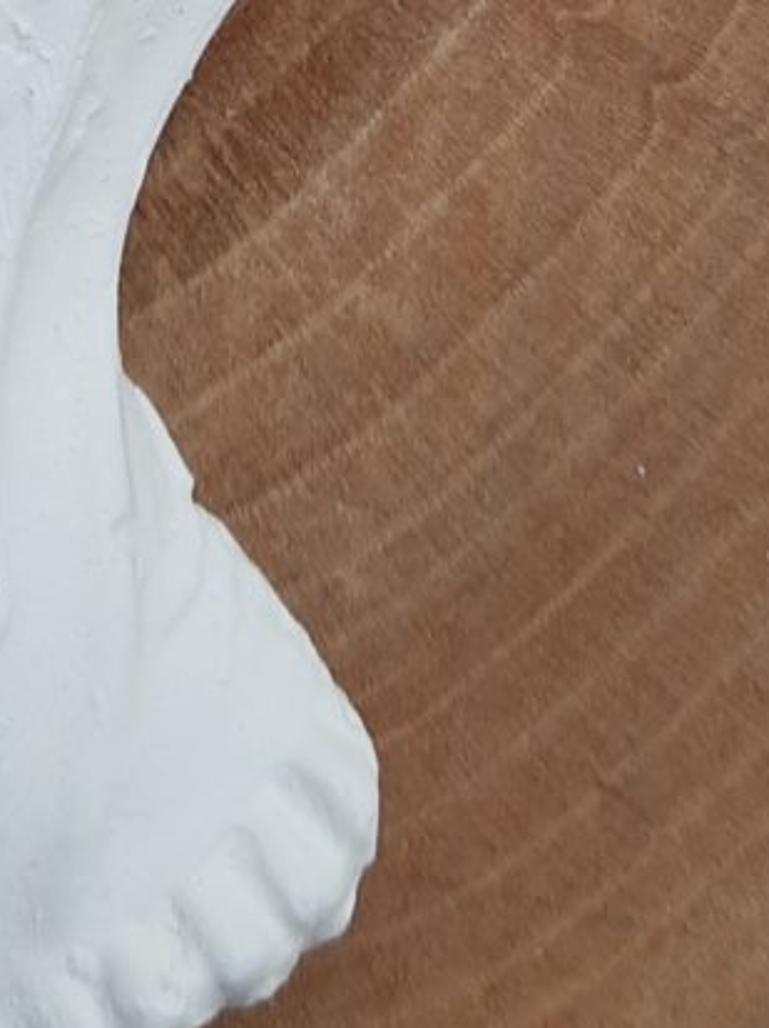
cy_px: -797
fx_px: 3590
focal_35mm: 121
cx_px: -110
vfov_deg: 14.4
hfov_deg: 12.0
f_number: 1.7
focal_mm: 3.92
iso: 40
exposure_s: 1/948
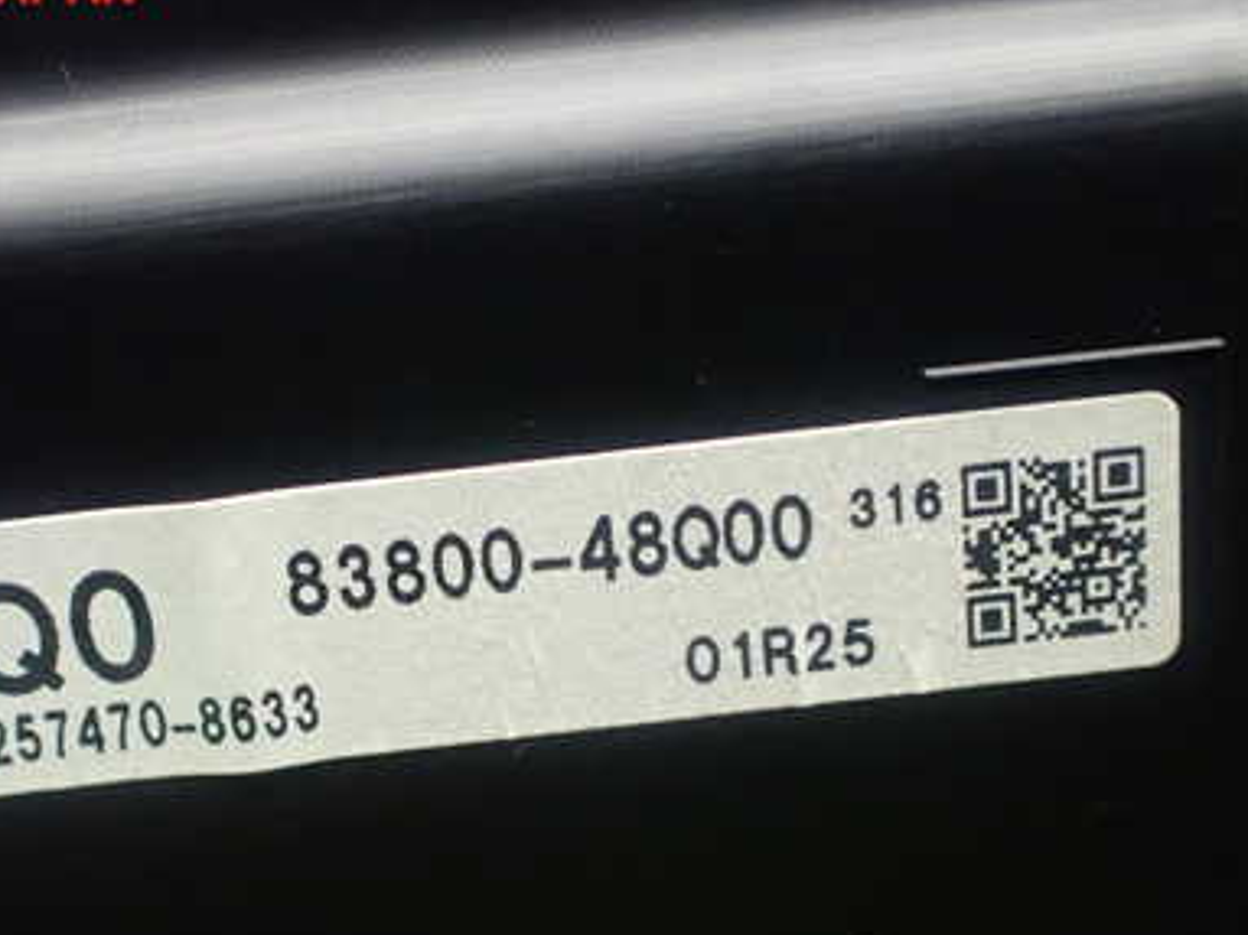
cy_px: 674
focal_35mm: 47
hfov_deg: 40.3
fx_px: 1694
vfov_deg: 30.5
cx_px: 521
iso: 800
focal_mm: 5.4
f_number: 2.3
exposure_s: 1/125
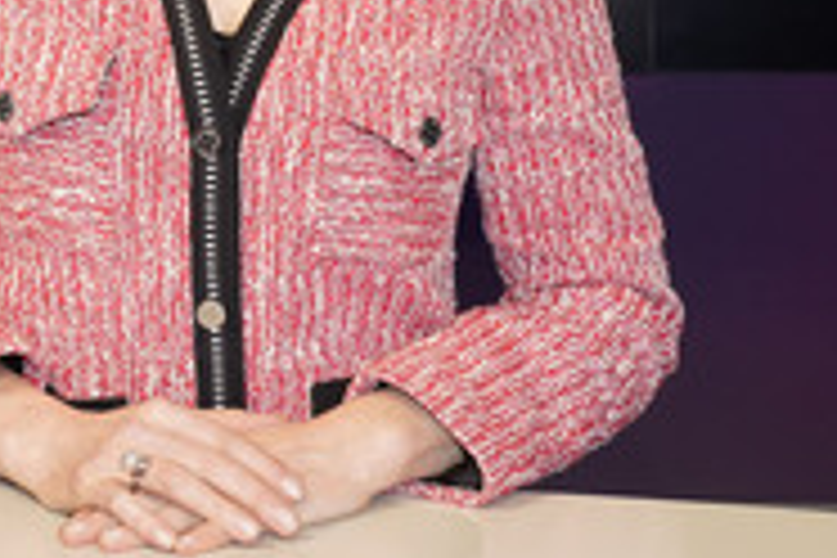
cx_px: 214
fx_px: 2371
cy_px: -90
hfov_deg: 19.9
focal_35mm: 102
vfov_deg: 13.1
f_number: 5.6
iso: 2000
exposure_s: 1/160
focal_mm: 42
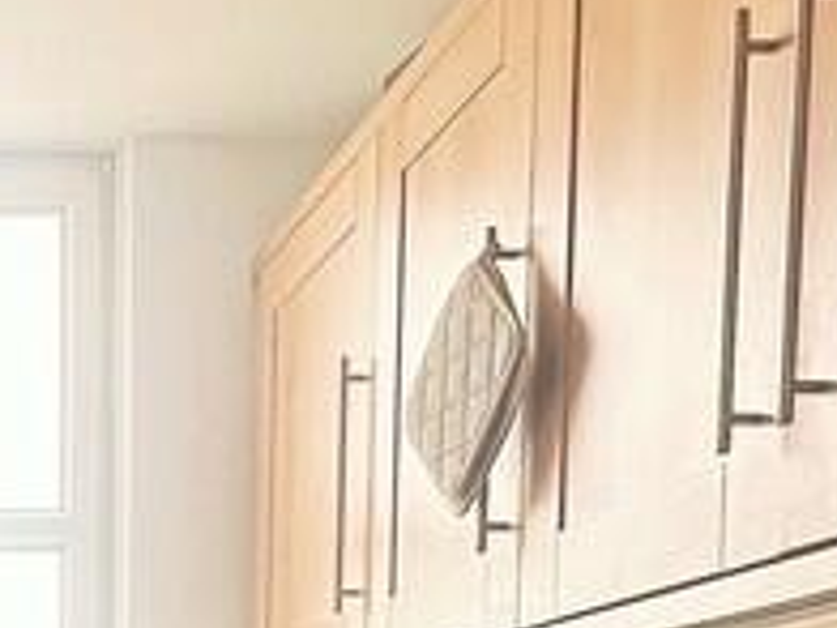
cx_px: -120
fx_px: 1765
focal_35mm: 73
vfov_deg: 17.7
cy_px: 991
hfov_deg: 24.6
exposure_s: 1/99
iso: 160
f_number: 2.2
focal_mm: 2.22
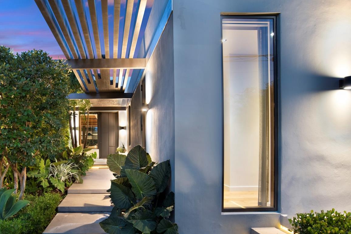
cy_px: 143
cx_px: 116
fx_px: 244
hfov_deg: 69.4
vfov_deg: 50.9
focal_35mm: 25
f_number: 9
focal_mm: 18
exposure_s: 1/10
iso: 1000
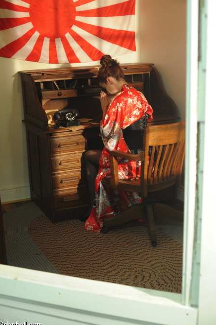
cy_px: 158
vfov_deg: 37.5
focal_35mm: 53
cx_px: 108
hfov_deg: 25.5
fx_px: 477
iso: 1400
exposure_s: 1/60
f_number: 4
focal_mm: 50
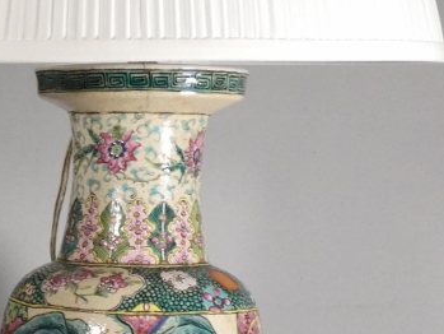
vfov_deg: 11.6
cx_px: -117
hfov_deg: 15.0
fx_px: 1617
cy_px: 365
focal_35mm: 126
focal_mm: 7.8
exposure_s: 1/125
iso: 320
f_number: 3.7
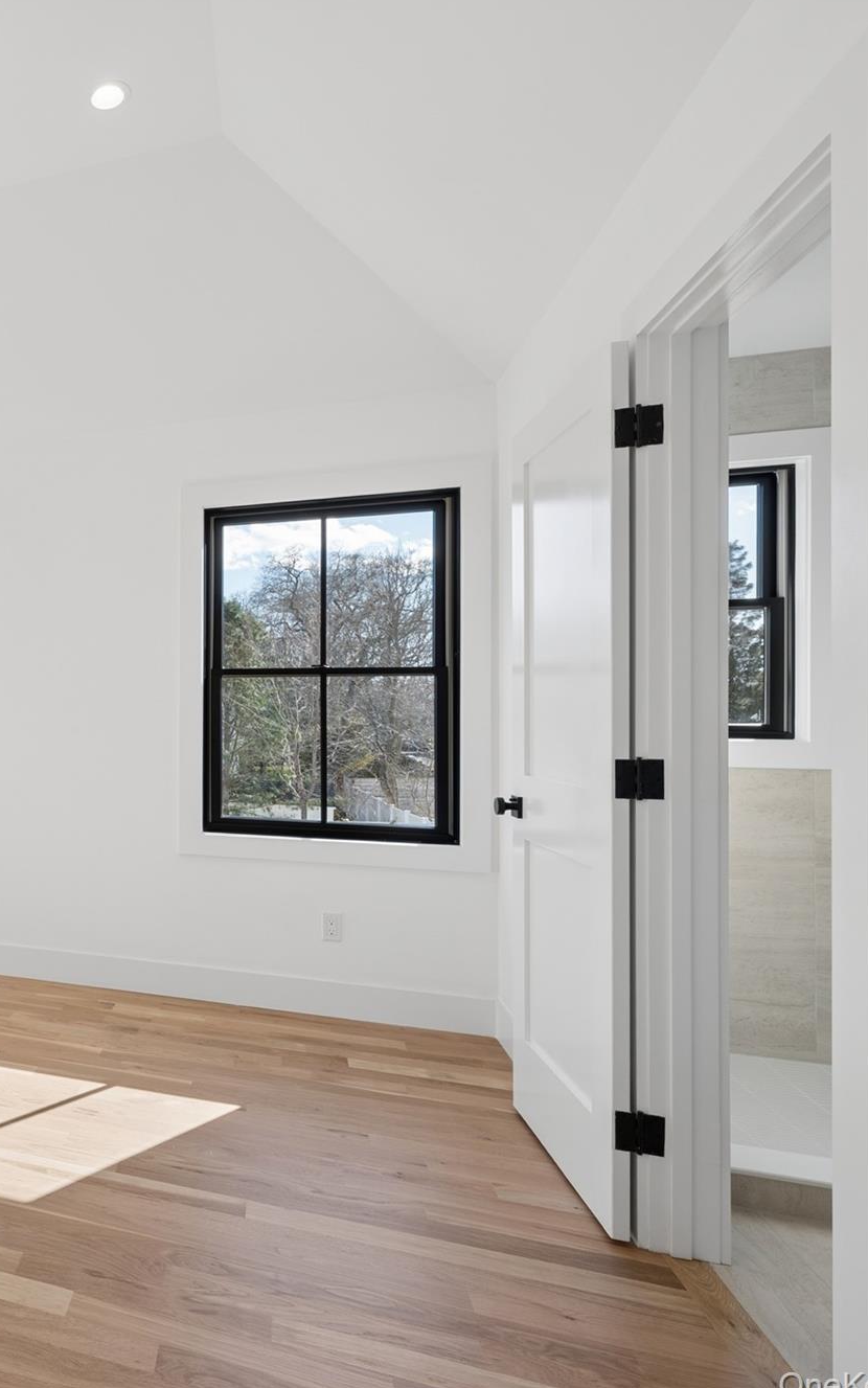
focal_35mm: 22
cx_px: -79
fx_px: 832
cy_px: 698
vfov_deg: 79.6
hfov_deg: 43.2
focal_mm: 14
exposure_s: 1/50
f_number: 10
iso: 100
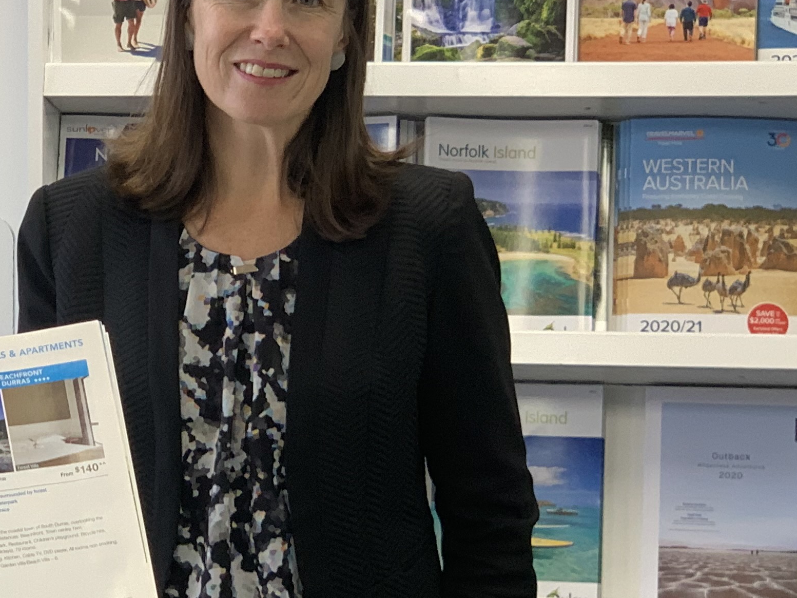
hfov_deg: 14.4
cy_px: 358
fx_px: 3108
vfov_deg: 11.0
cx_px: 63
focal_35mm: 135
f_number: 2.4
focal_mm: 6
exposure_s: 1/50
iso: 80
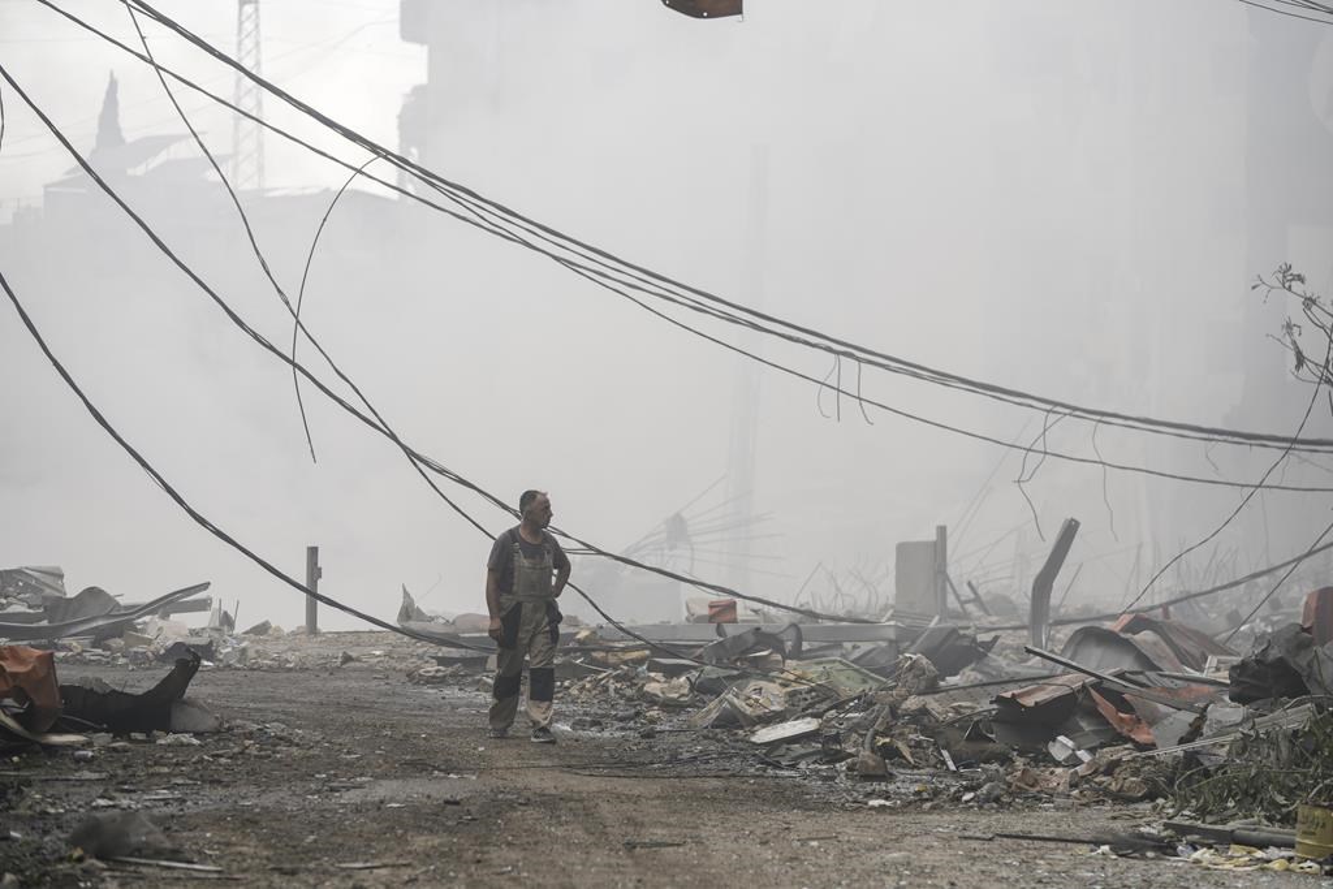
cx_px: 666
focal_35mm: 125
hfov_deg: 16.4
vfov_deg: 11.0
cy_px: 444
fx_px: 4629
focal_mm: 125
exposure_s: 1/125
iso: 100
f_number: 3.5
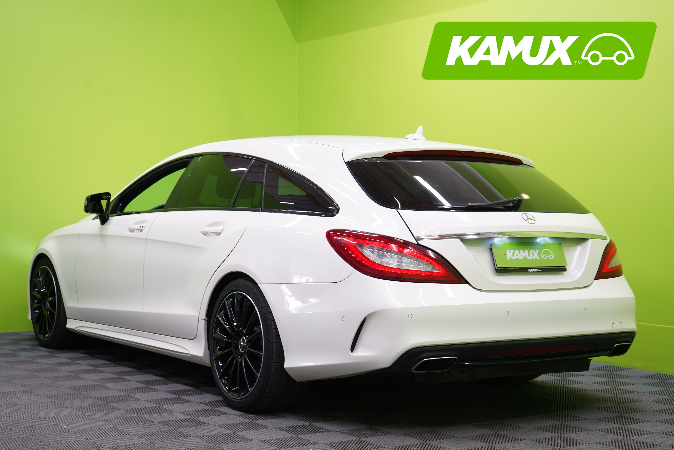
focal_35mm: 57
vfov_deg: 23.8
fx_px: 1067
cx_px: 337
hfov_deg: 35.1
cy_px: 225
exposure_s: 1/30
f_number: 5.6
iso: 400
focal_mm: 57
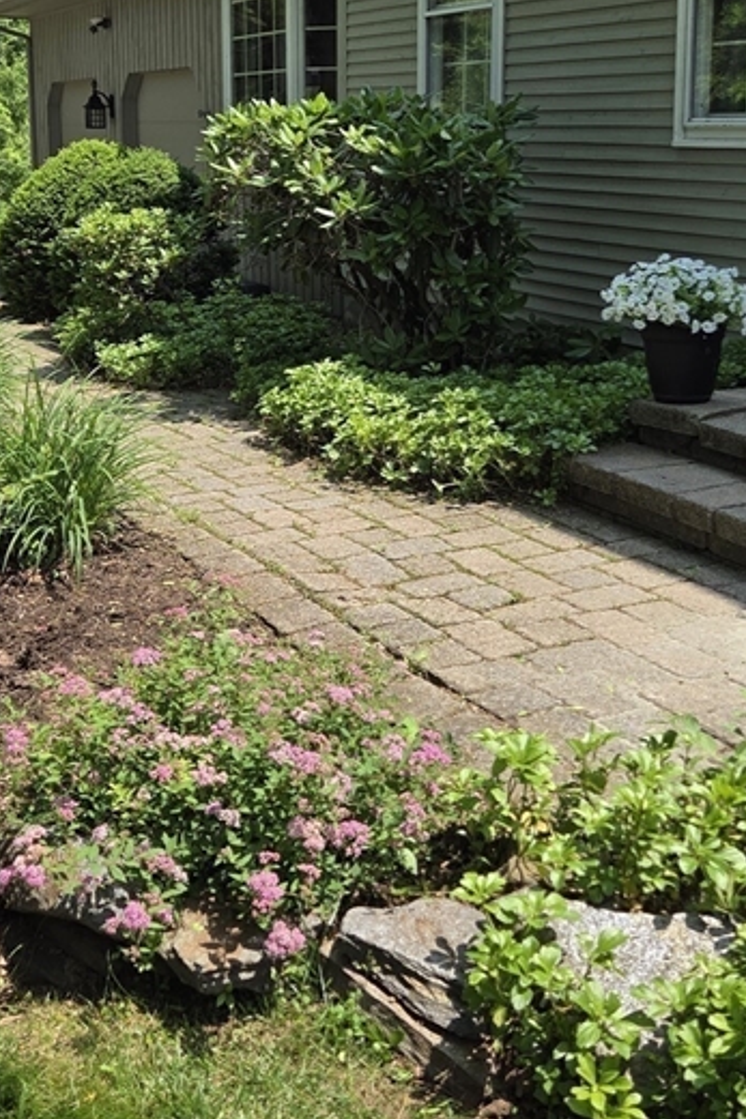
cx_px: 290
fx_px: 1462
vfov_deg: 41.2
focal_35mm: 47
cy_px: 341
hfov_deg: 28.5
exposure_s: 1/3067
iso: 80
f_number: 1.8
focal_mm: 5.4
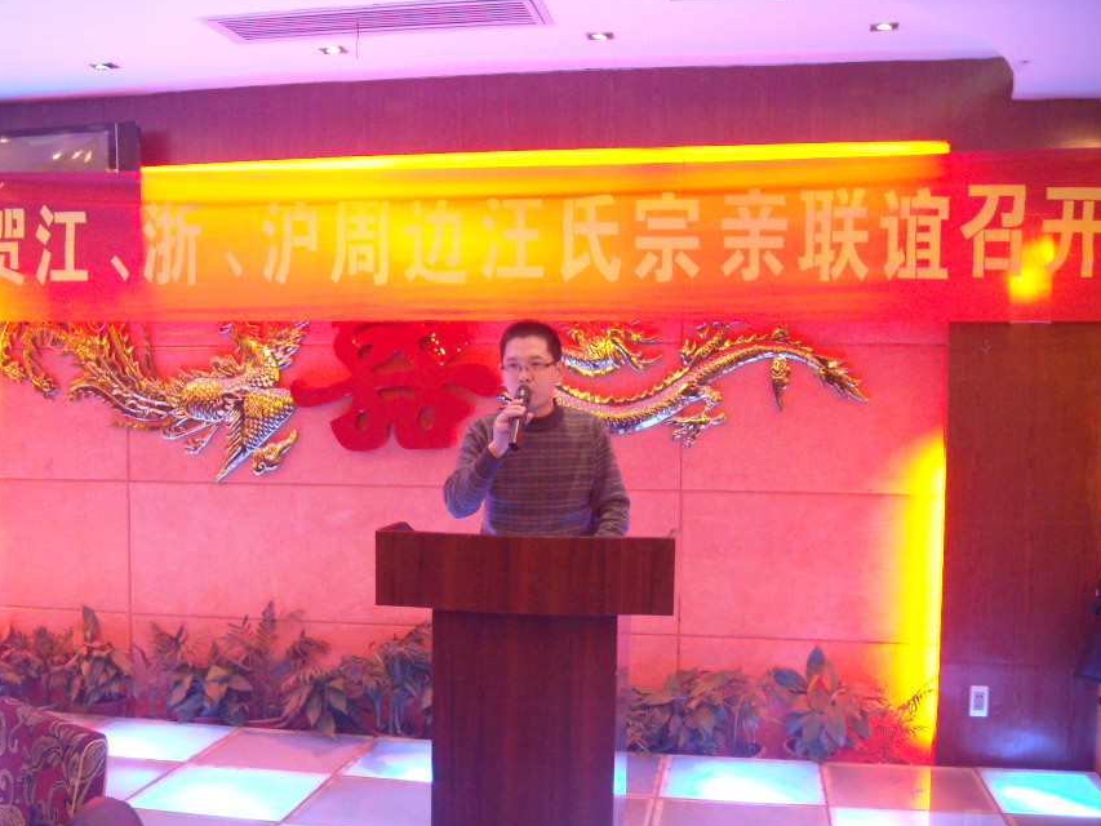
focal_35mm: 42
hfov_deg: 44.6
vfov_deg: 34.3
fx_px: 1336
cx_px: 456
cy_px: 489
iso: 400
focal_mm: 5.7
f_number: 2.8
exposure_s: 1/20
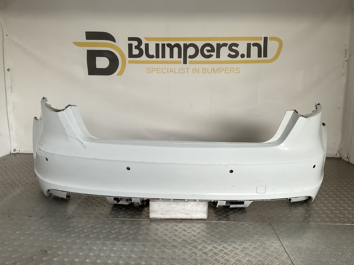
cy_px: 132
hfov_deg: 61.7
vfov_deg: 48.2
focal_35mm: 29
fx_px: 297
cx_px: 177
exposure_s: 1/100
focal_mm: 3
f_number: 1.8
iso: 64
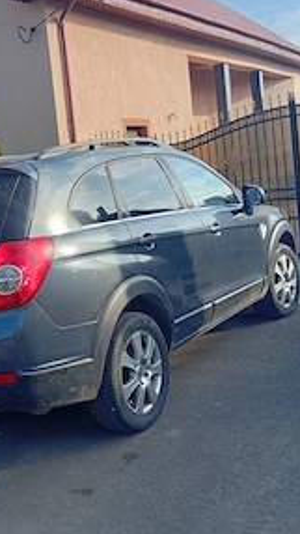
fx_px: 579
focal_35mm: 41
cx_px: 48
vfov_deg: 49.3
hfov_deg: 28.2
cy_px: 233
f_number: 1.8
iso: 51
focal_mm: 3.84
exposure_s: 1/466
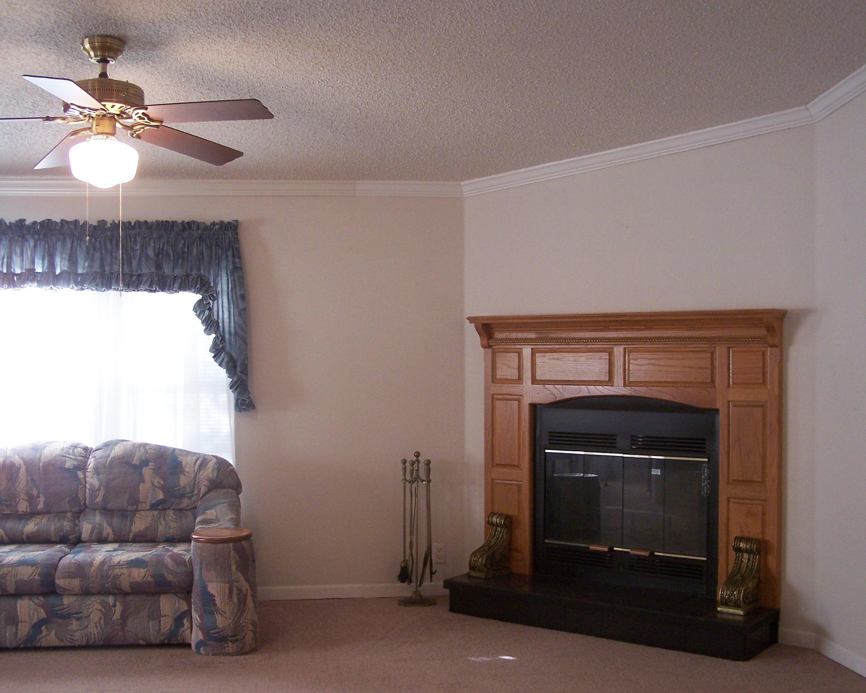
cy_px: 349
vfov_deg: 37.3
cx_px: 419
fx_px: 1025
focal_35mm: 40
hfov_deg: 45.8
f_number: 2.8
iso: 140
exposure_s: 1/25
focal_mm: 6.3
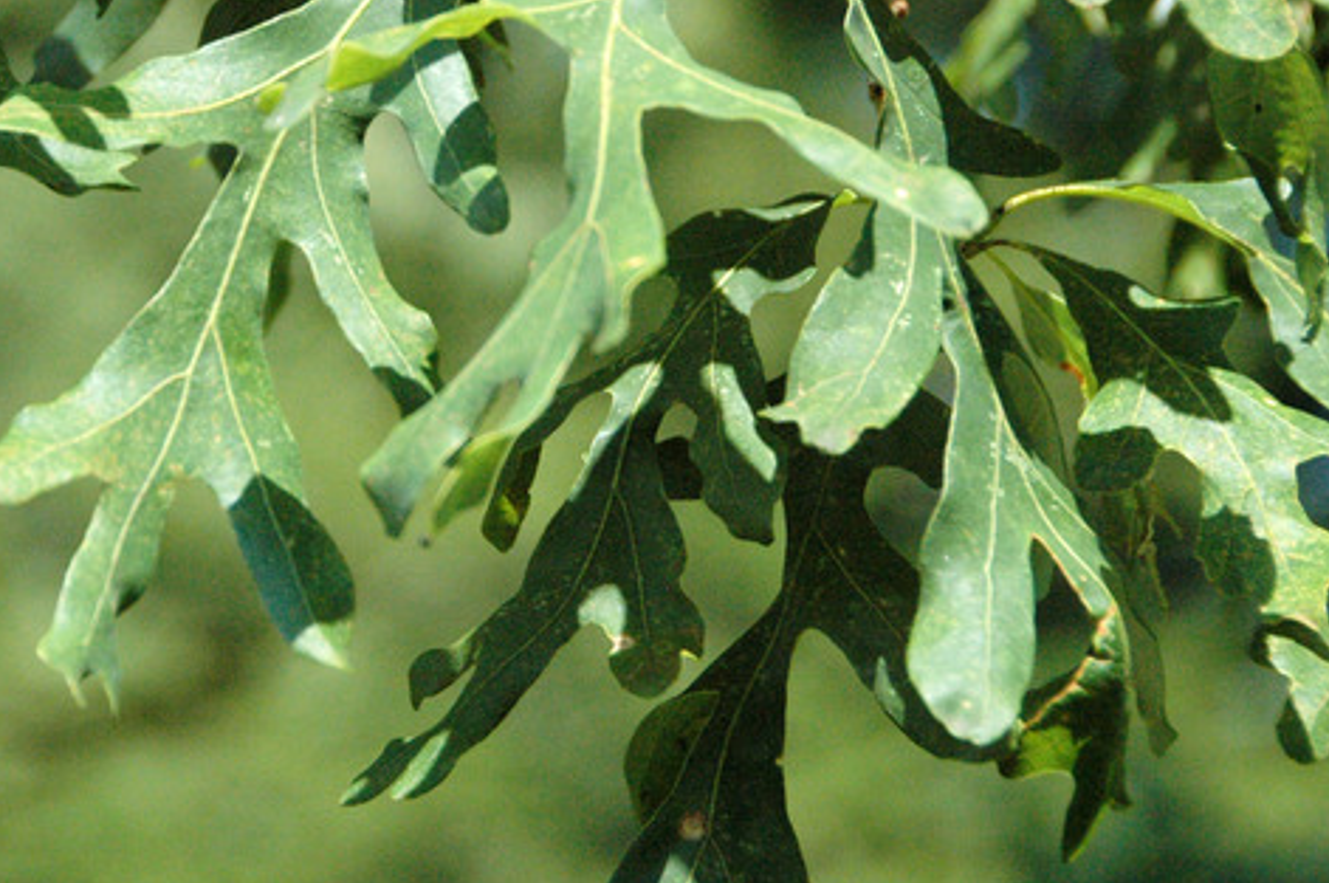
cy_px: 248
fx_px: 8697
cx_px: 274
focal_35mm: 236
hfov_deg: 8.7
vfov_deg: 5.8
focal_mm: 95
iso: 1600
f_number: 6.3
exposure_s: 1/640
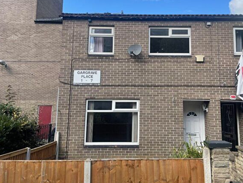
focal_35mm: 32
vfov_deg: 44.0
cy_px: 75
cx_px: 146
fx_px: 225
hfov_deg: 56.4
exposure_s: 1/1453
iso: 32
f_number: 1.6
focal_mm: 4.2
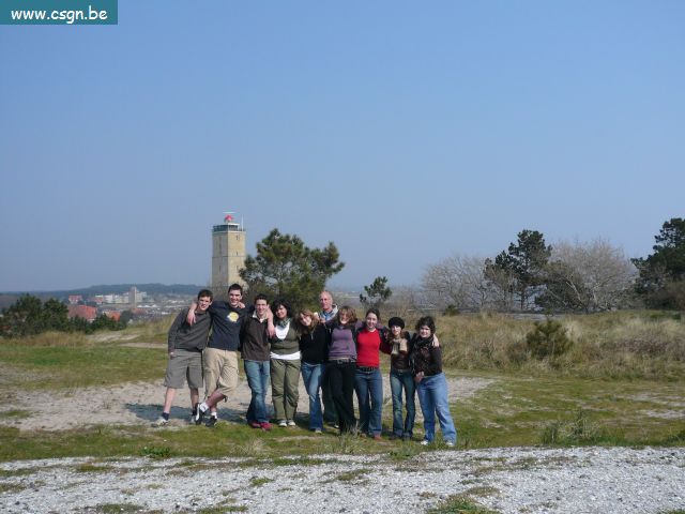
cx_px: 342
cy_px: 257
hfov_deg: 52.6
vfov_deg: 40.7
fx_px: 693
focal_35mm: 35
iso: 100
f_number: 9
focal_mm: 5.7
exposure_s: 1/250
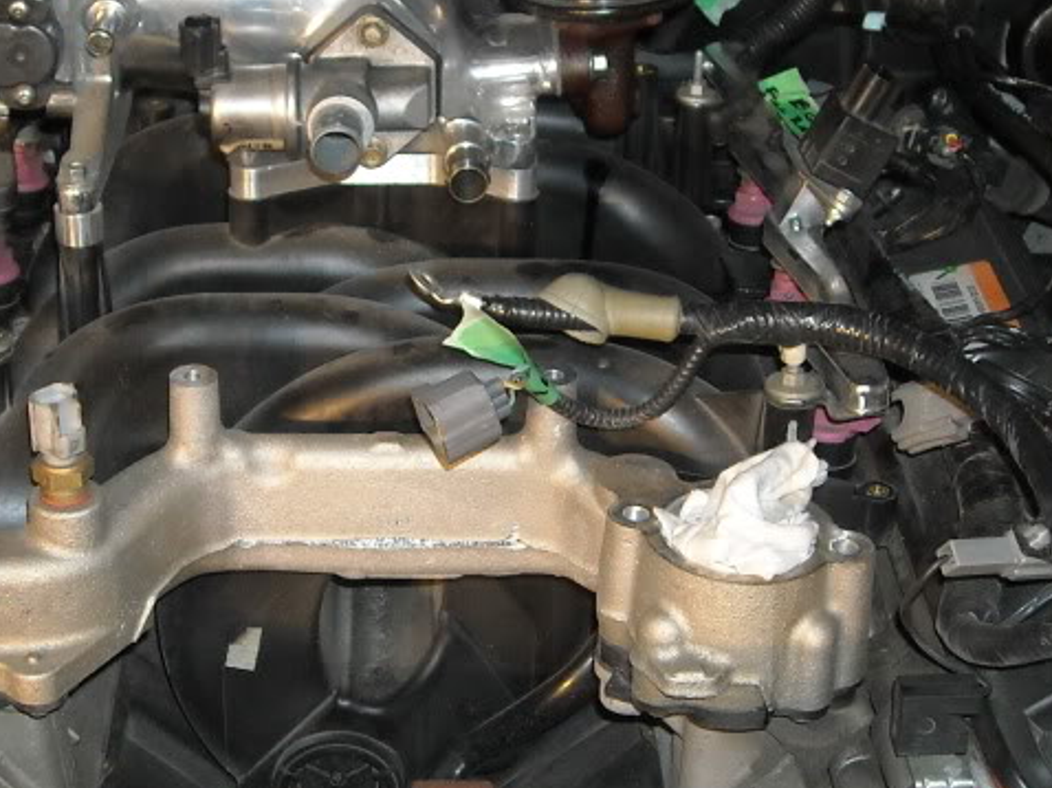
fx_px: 2278
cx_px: 341
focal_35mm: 75
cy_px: 434
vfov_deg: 19.6
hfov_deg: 25.8
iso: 200
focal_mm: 5.7
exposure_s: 1/60
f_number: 2.8
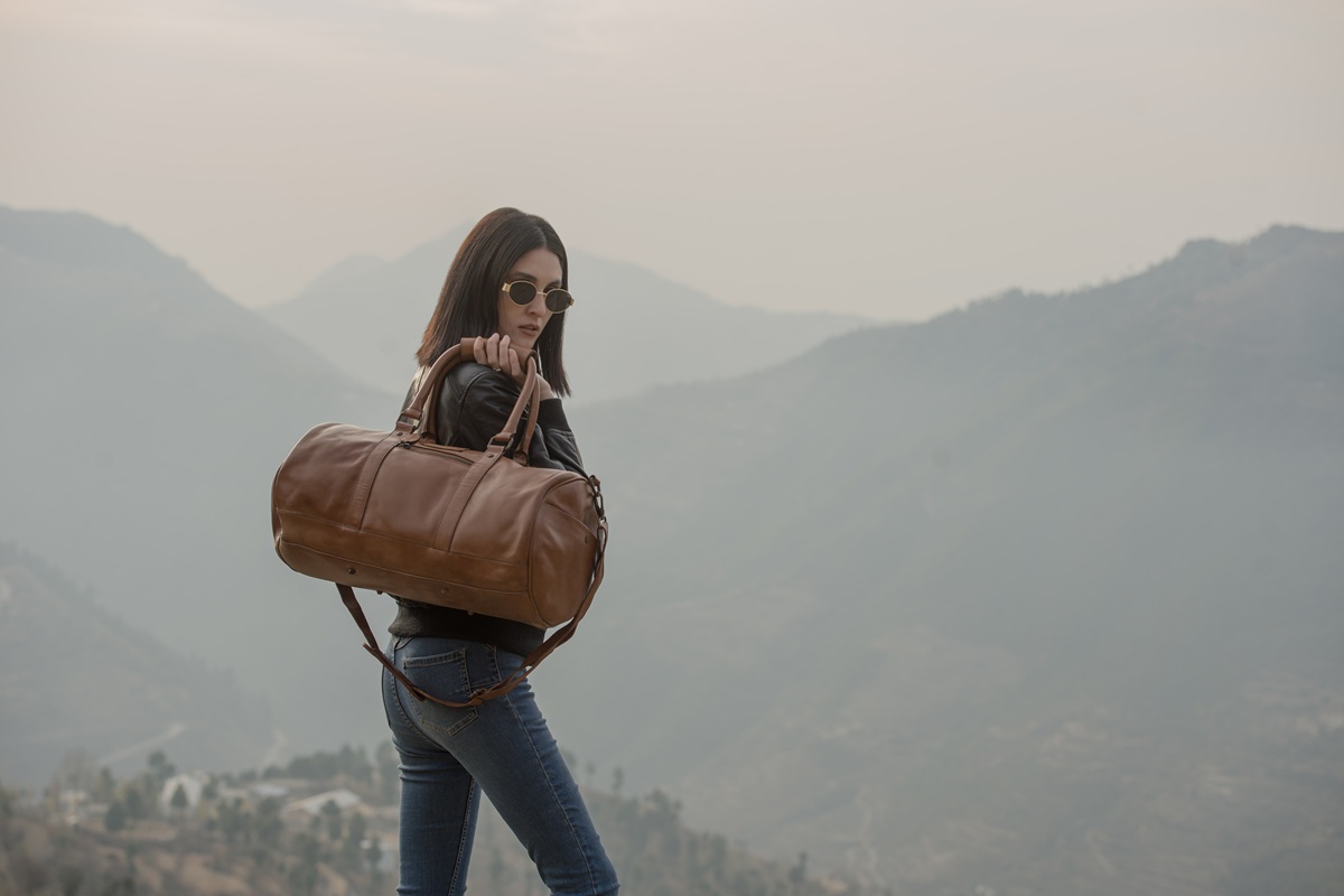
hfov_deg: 28.8
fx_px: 2613
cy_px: 448
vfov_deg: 19.5
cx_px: 672
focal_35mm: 70
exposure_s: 1/200
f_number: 4
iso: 80
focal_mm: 70
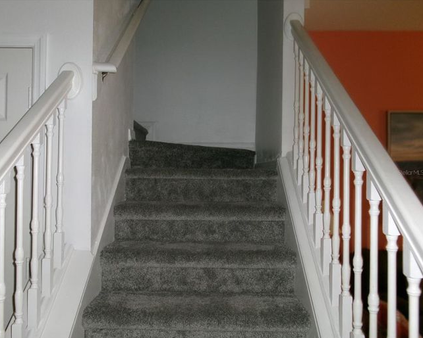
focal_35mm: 30
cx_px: 193
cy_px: 172
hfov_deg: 58.7
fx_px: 376
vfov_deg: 48.5
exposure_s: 1/34
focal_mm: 5.1
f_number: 3.9
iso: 200
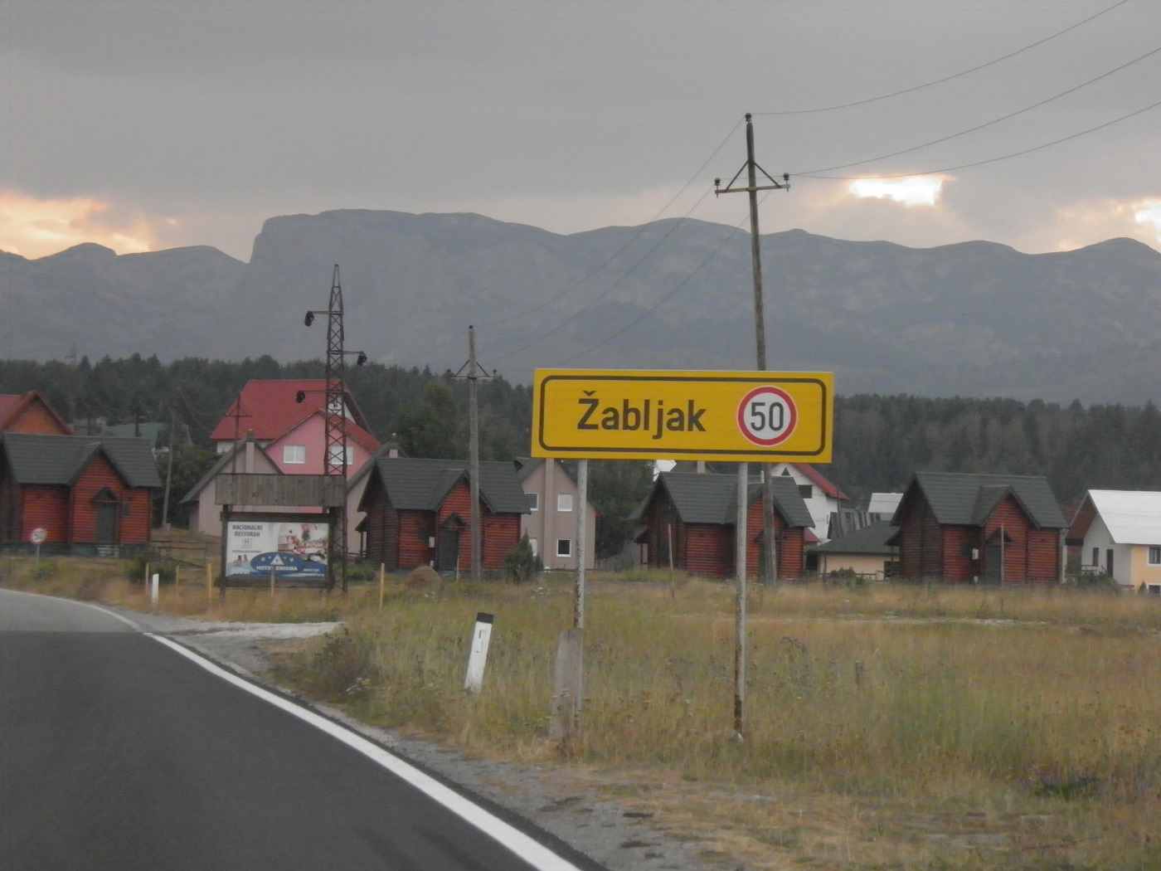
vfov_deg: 11.8
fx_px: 4226
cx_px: 580
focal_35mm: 126
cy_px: 436
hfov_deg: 15.6
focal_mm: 22.6
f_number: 4
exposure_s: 1/640
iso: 500
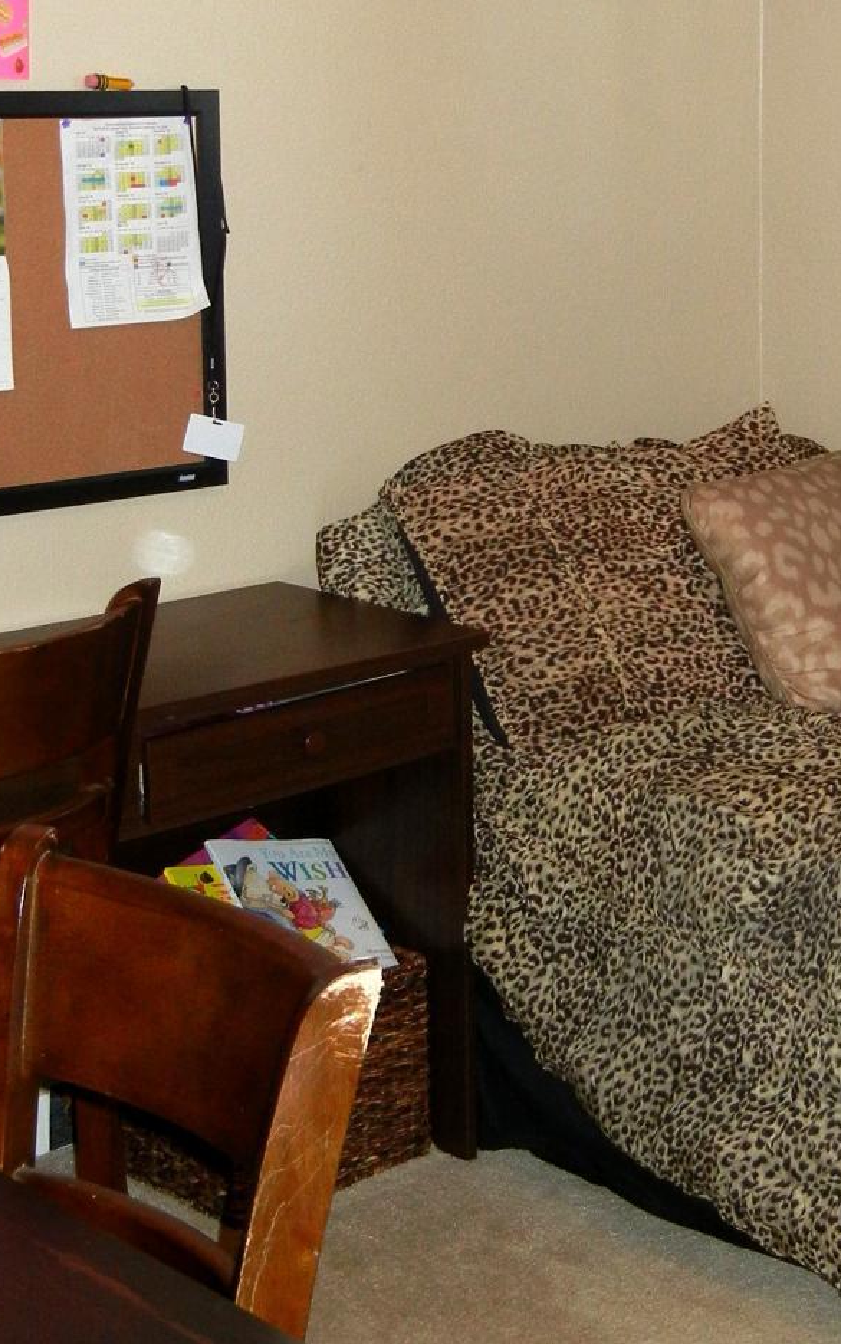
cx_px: 645
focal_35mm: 68
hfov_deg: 19.0
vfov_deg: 29.9
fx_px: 2492
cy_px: 391
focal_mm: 5.4
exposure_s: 1/30
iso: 223
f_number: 3.5
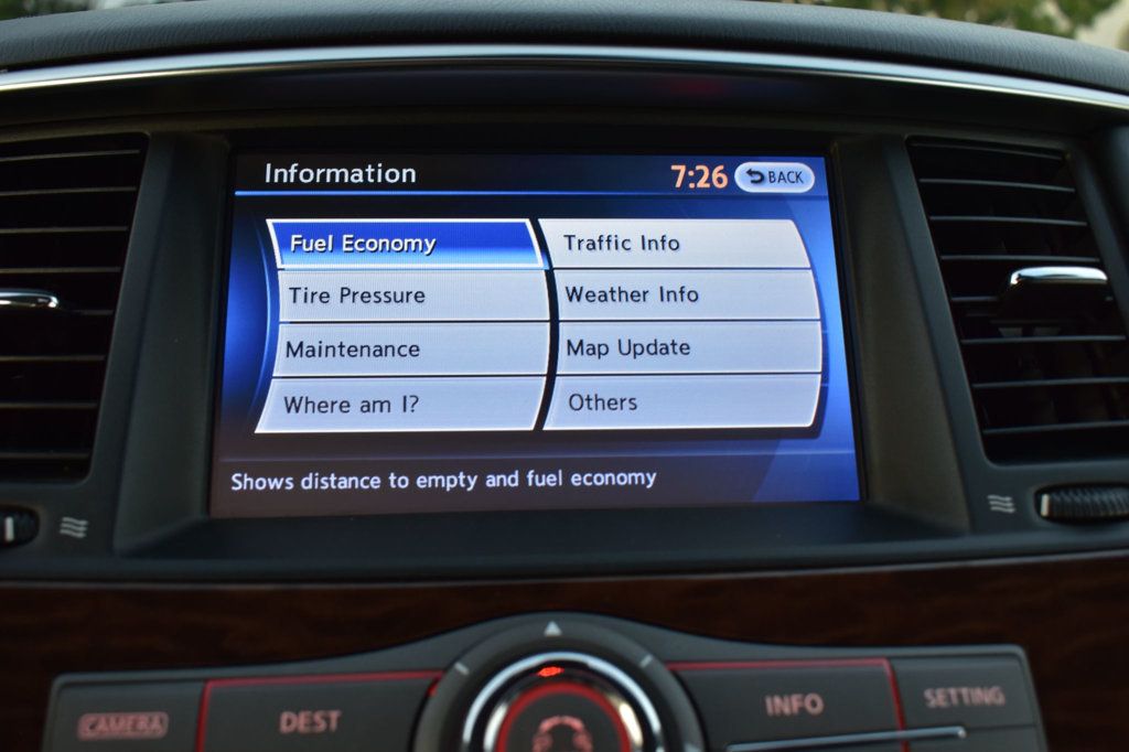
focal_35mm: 36
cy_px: 376
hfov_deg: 53.1
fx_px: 1129
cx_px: 564
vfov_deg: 36.8
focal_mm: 24
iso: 450
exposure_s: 1/15
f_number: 6.3
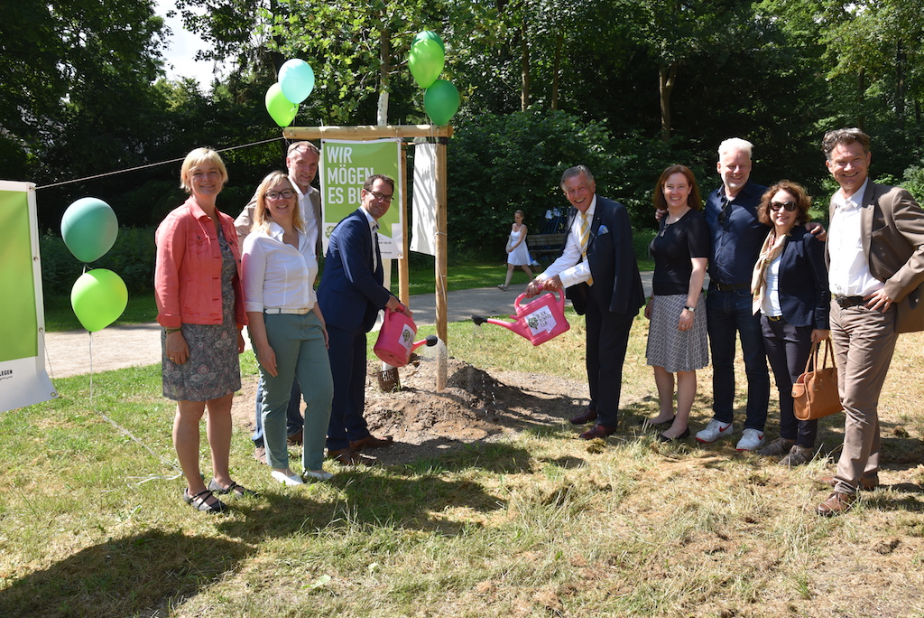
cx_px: 462
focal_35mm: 32
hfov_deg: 58.7
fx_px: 822
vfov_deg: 41.2
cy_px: 309
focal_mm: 32
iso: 250
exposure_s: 1/250
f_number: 8
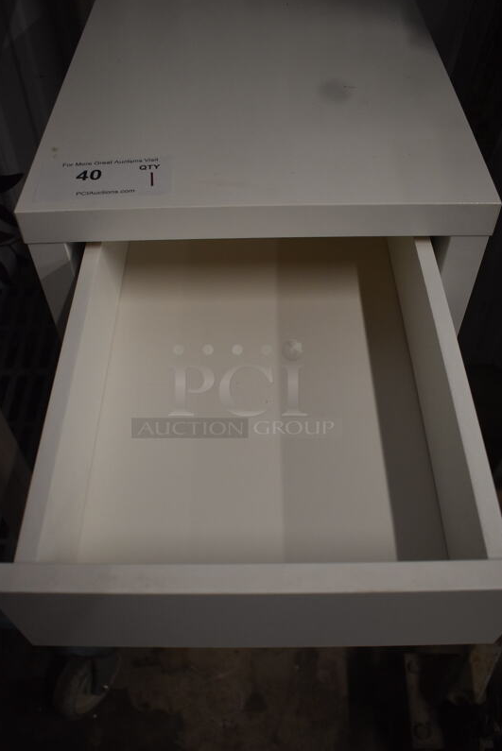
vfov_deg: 60.2
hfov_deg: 42.4
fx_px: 648
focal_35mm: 31
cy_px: 389
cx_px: 237
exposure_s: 1/125
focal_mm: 18
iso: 1000
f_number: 3.5
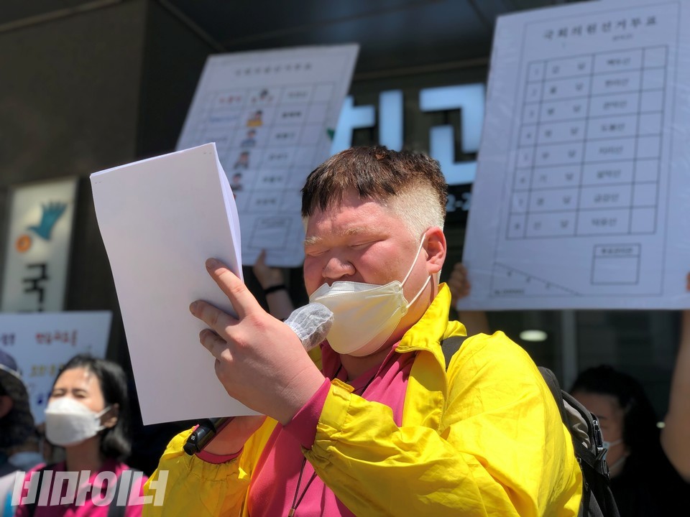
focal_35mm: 52
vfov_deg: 28.0
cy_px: 258
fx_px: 1037
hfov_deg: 36.8
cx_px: 345
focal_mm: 6
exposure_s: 1/1116
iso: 16
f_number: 2.4
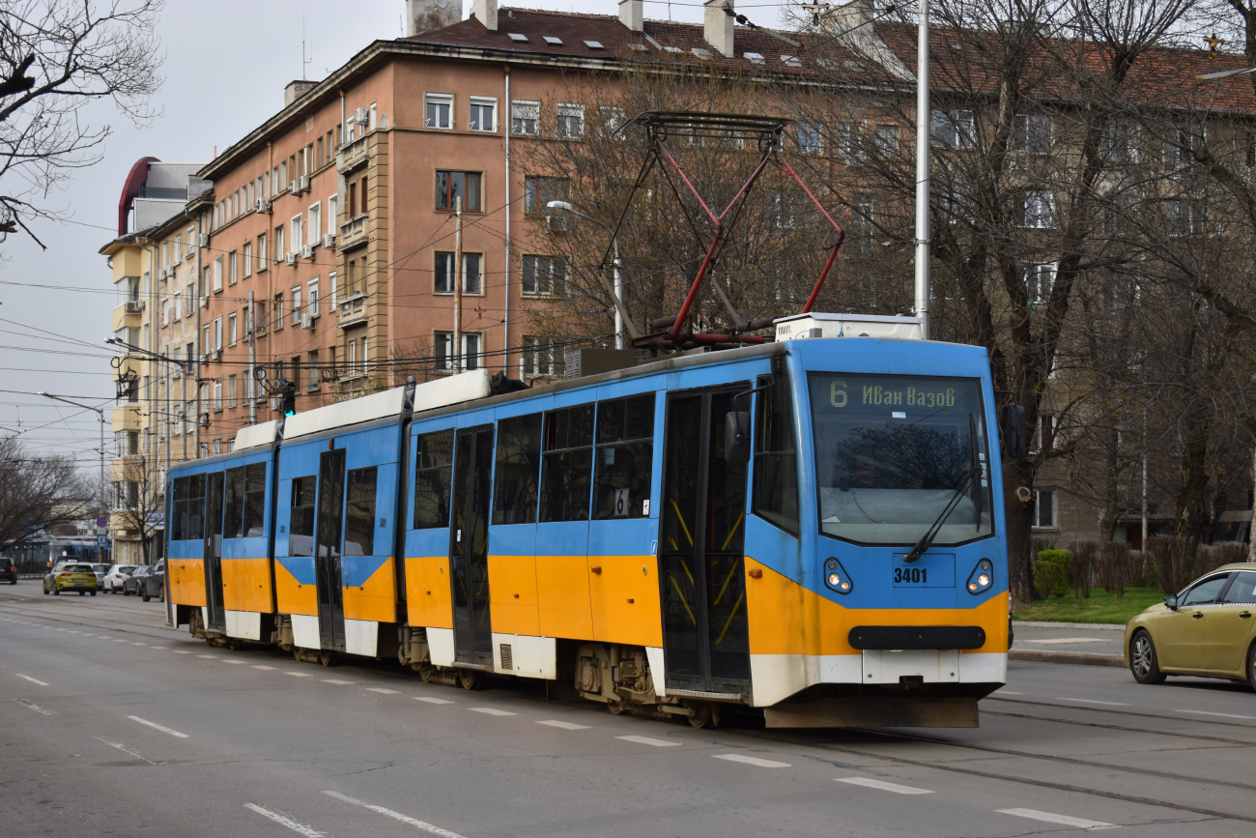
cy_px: 419
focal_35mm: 63
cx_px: 628
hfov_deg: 31.9
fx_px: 2198
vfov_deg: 21.6
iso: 200
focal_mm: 42
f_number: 5
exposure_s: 1/667
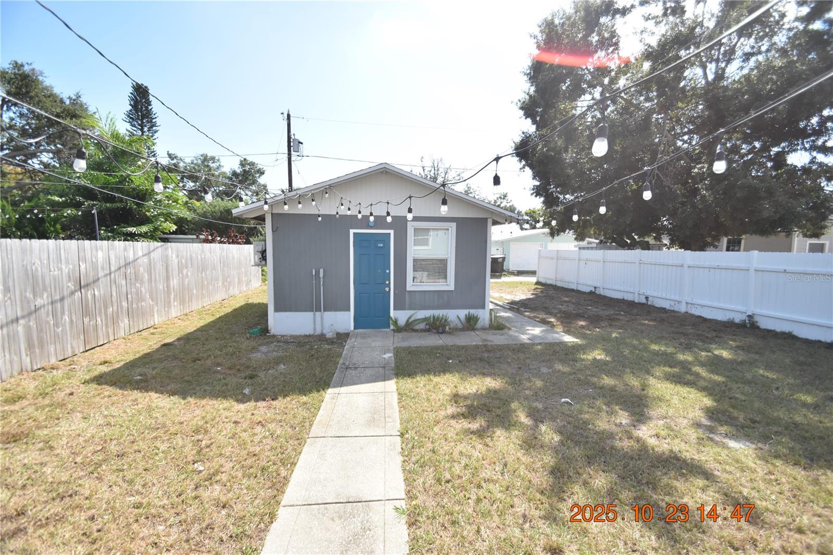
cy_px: 278
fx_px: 347
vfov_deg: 77.3
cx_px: 416
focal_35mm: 15
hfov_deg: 100.4
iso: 800
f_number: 3.5
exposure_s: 1/4000
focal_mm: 10
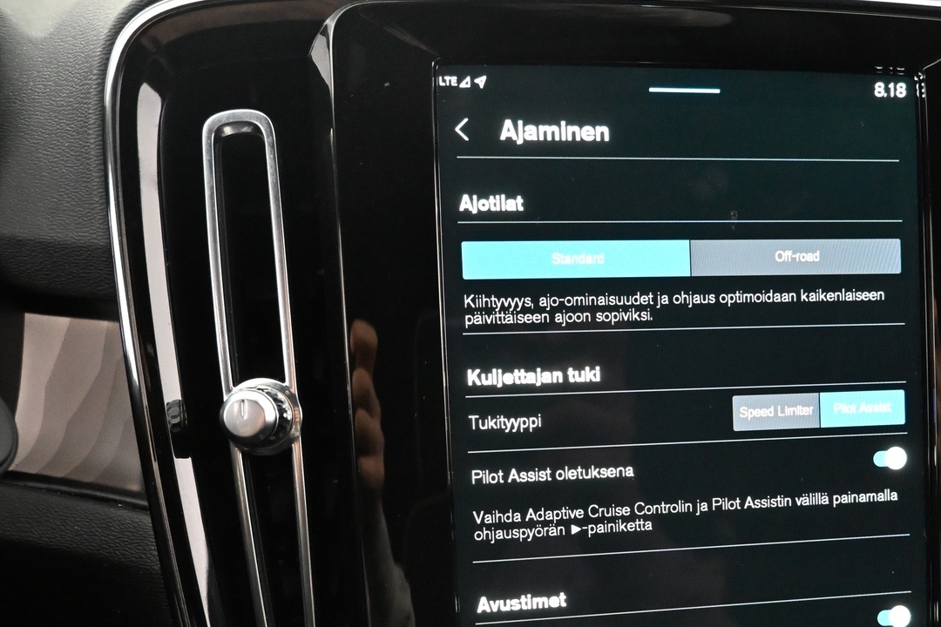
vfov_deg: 36.3
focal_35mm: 36
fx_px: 941
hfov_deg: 52.0
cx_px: 638
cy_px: 447
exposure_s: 1/30
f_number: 4
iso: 5600
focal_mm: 16
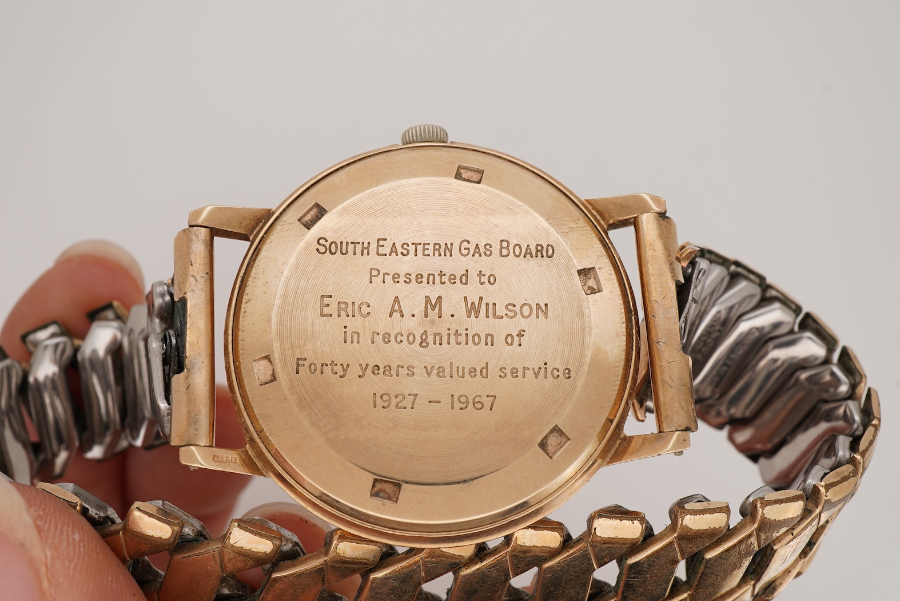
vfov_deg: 29.9
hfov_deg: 43.6
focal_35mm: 45
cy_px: 300
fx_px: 1125
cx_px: 450
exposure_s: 1/160
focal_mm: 30
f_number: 22
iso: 160
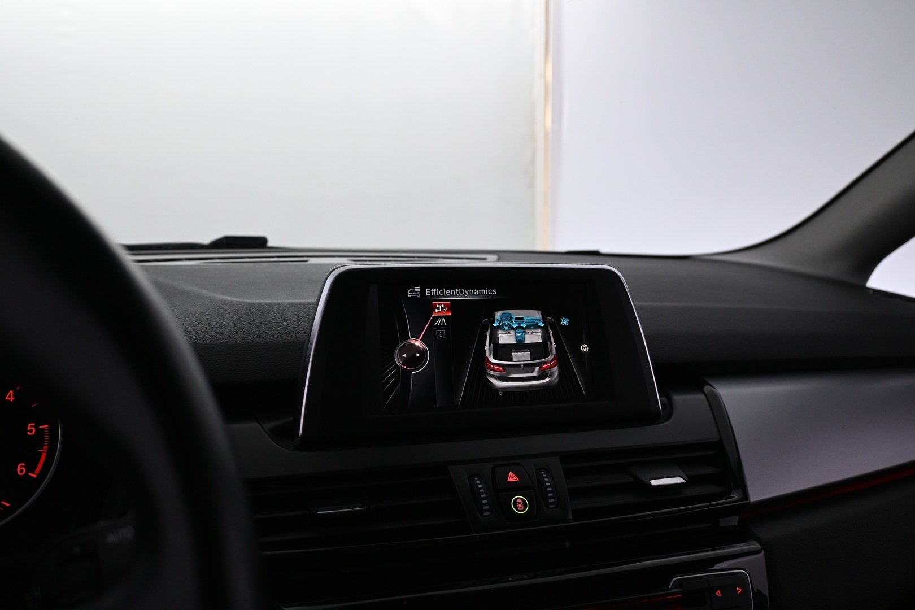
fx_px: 743
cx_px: 458
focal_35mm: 29
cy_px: 305
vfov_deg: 44.6
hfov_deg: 63.2
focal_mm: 19.5
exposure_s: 1/60
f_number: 4
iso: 800
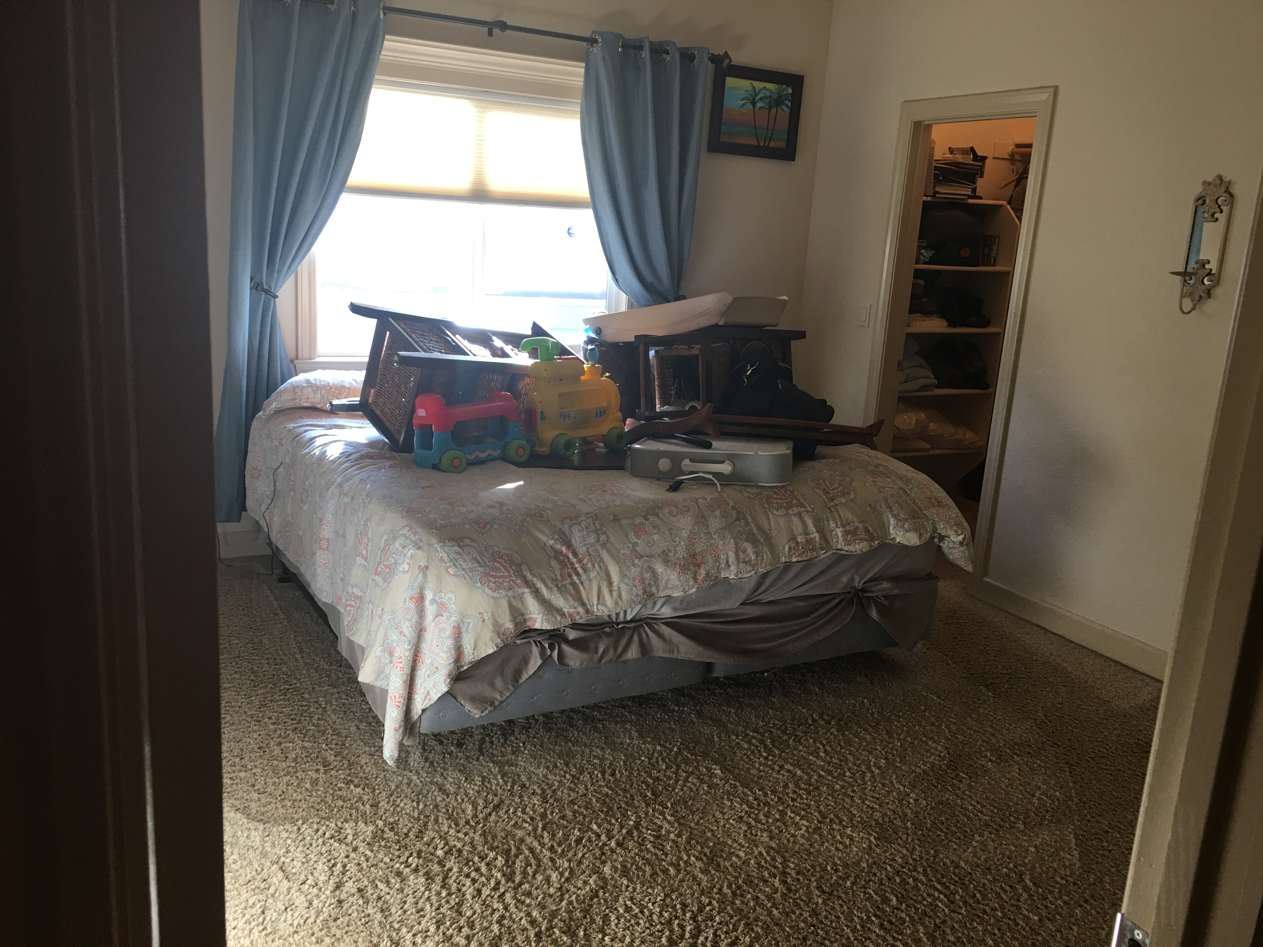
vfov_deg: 48.2
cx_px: 632
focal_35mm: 29
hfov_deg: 61.7
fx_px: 1058
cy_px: 474
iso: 25
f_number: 2.2
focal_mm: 4.15
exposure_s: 1/30
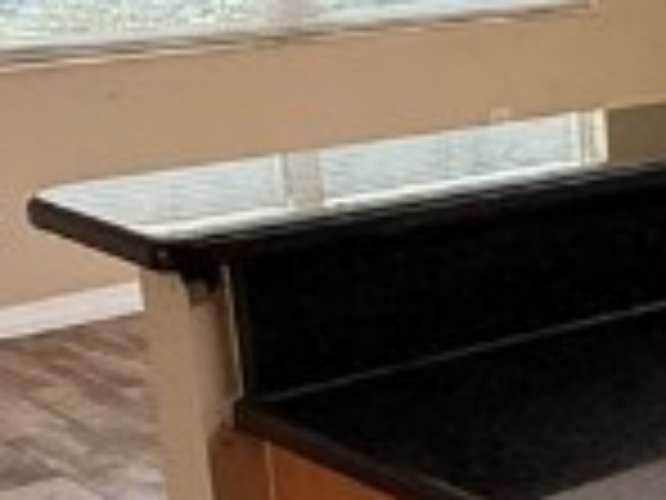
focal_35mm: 97
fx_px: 1866
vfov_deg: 15.2
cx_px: 1548
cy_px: 108
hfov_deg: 14.4
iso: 250
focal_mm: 2.22
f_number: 2.2
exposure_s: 1/120
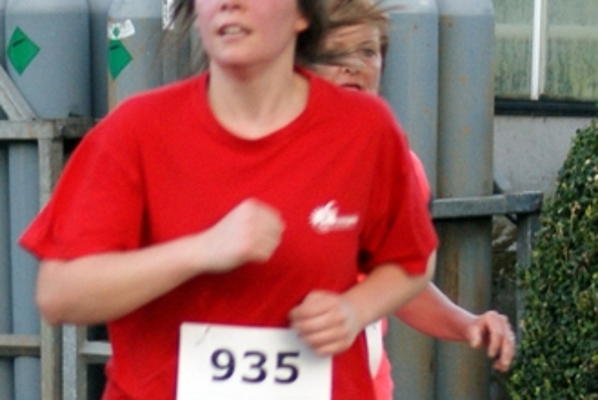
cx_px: 64
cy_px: 203
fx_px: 3407
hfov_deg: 10.0
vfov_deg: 6.7
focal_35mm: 205
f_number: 4.5
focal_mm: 75
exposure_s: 1/125
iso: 400
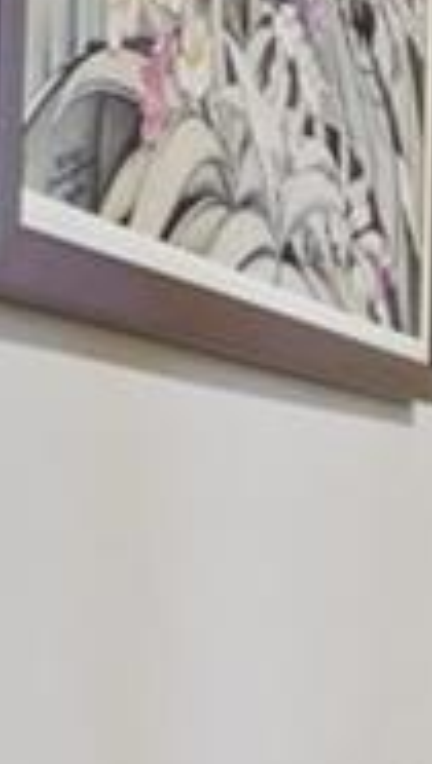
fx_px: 1990
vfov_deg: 21.6
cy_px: 548
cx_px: 1971
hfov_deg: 7.0
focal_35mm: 98
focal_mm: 17
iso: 800
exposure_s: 1/8
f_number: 11
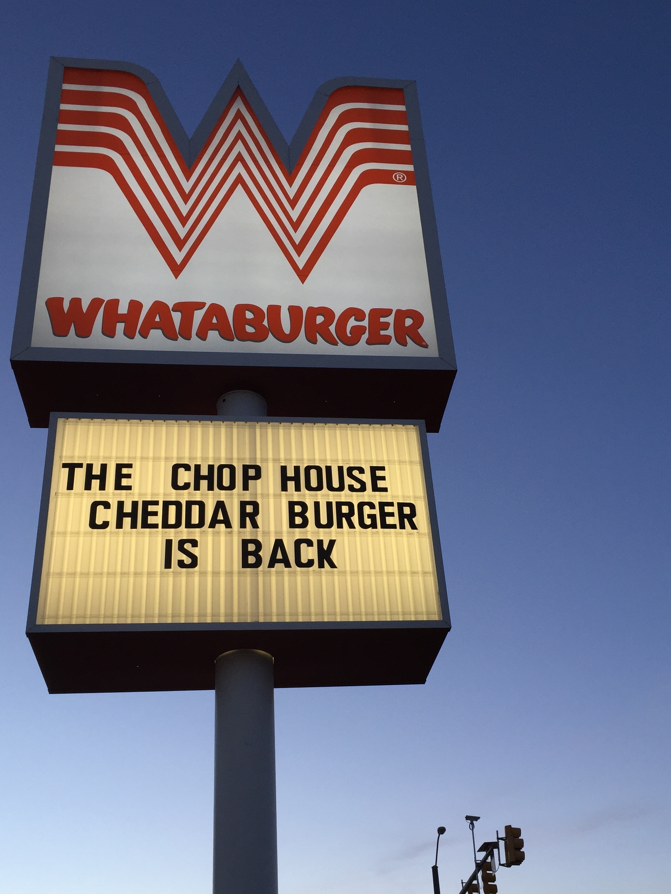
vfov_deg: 49.8
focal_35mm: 37
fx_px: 956
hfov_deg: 38.6
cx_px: 370
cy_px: 540
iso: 40
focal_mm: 4.15
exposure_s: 1/120
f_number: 2.2
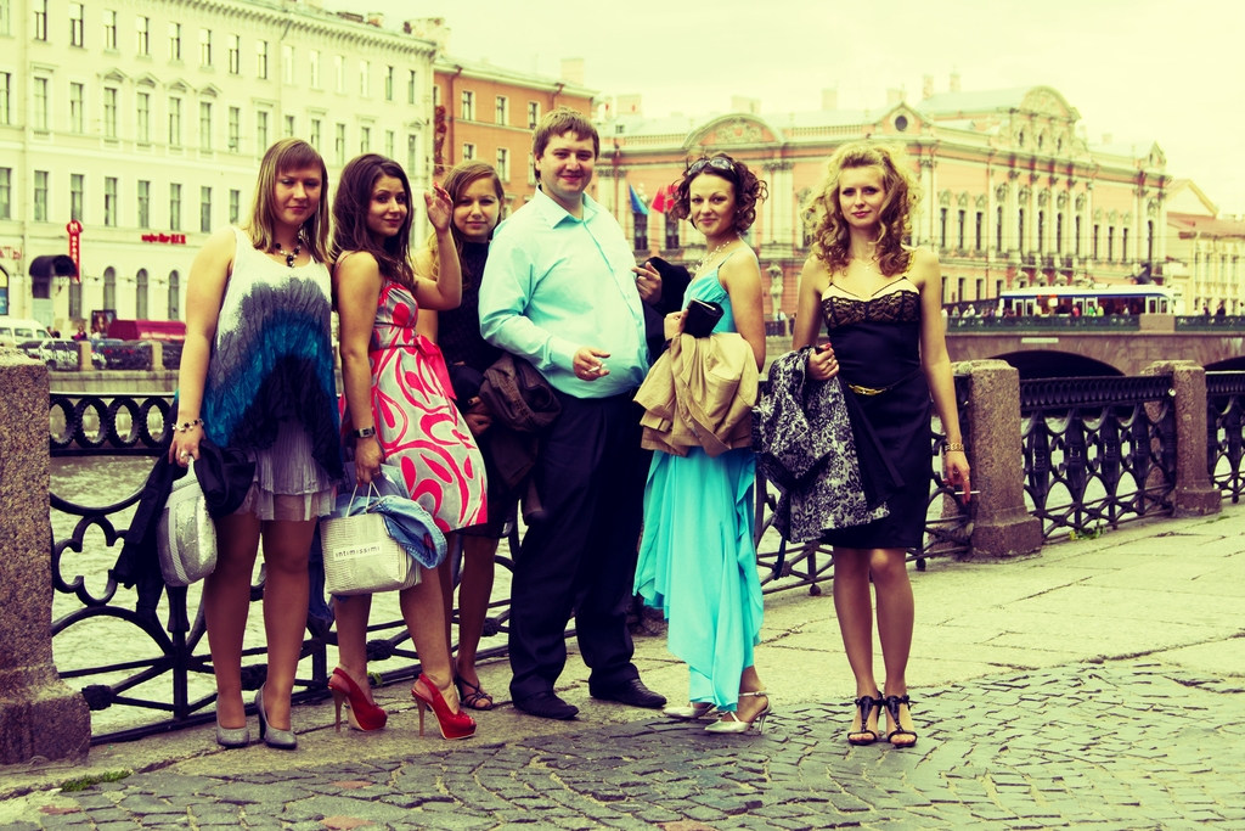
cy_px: 416
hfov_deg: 29.9
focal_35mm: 68
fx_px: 2335
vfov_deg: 20.2
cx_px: 622
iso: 200
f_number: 5.6
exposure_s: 1/250
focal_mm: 45
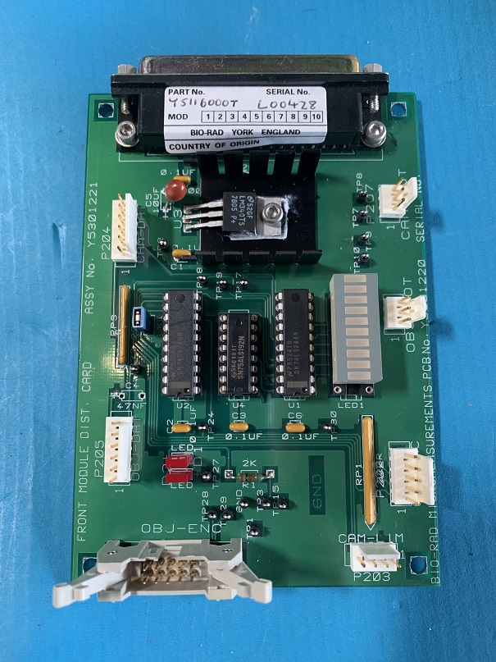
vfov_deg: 67.3
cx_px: 248
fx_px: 497
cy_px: 331
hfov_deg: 53.1
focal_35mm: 26
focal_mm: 4.25
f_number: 1.8
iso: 200
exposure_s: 1/60
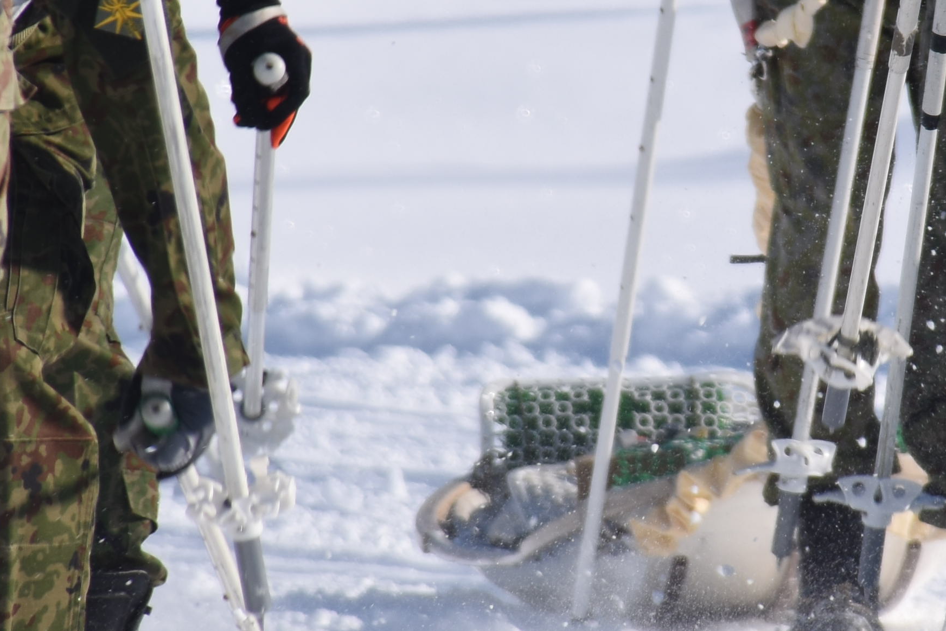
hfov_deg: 1.3
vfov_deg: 0.9
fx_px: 40678
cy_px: -31
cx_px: 692
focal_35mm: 1548
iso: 100
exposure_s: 1/350
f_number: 8
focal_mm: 300
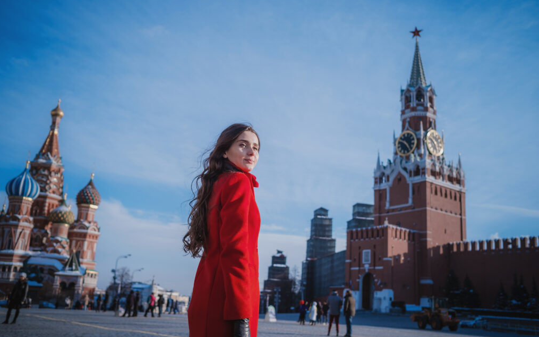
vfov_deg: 35.3
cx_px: 269
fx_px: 529
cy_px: 169
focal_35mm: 36
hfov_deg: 54.0
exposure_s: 1/2900
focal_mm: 23
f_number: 2.8
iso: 200
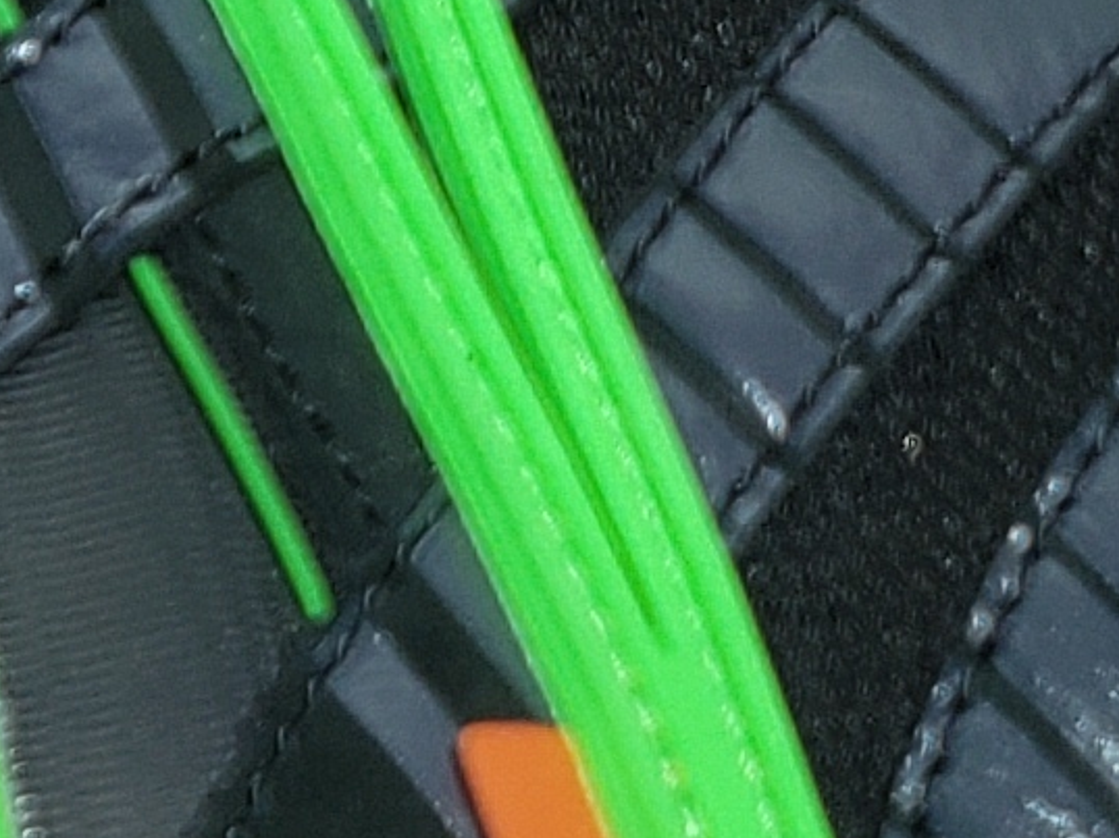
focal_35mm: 195
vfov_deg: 7.6
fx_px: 6301
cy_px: 474
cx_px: -990
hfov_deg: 9.6
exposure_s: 1/310
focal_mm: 4.3
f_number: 1.5
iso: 50
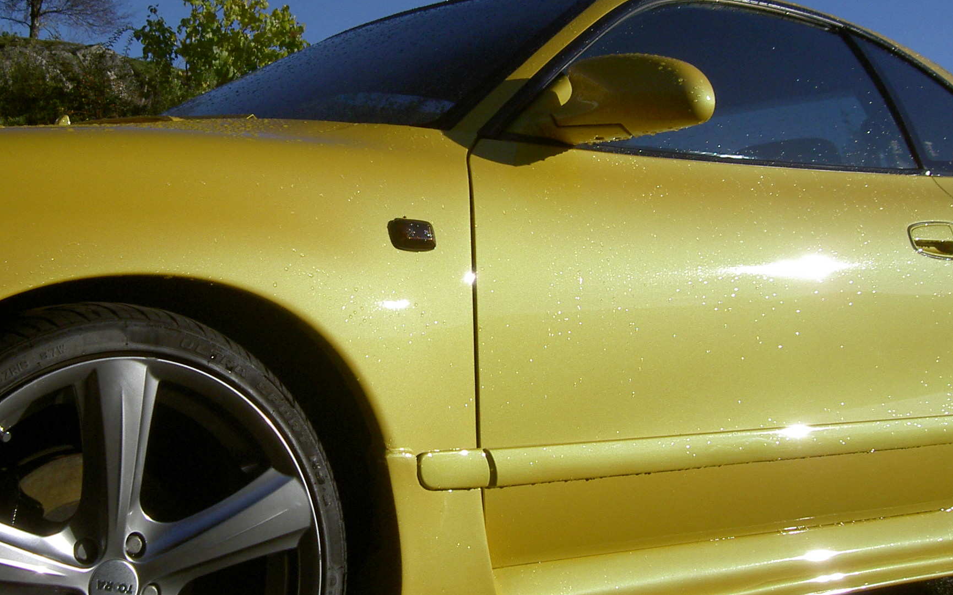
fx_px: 1402
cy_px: 199
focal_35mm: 54
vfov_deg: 23.9
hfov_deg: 37.3
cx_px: 353
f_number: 4.7
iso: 50
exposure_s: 1/1250
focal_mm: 5.6
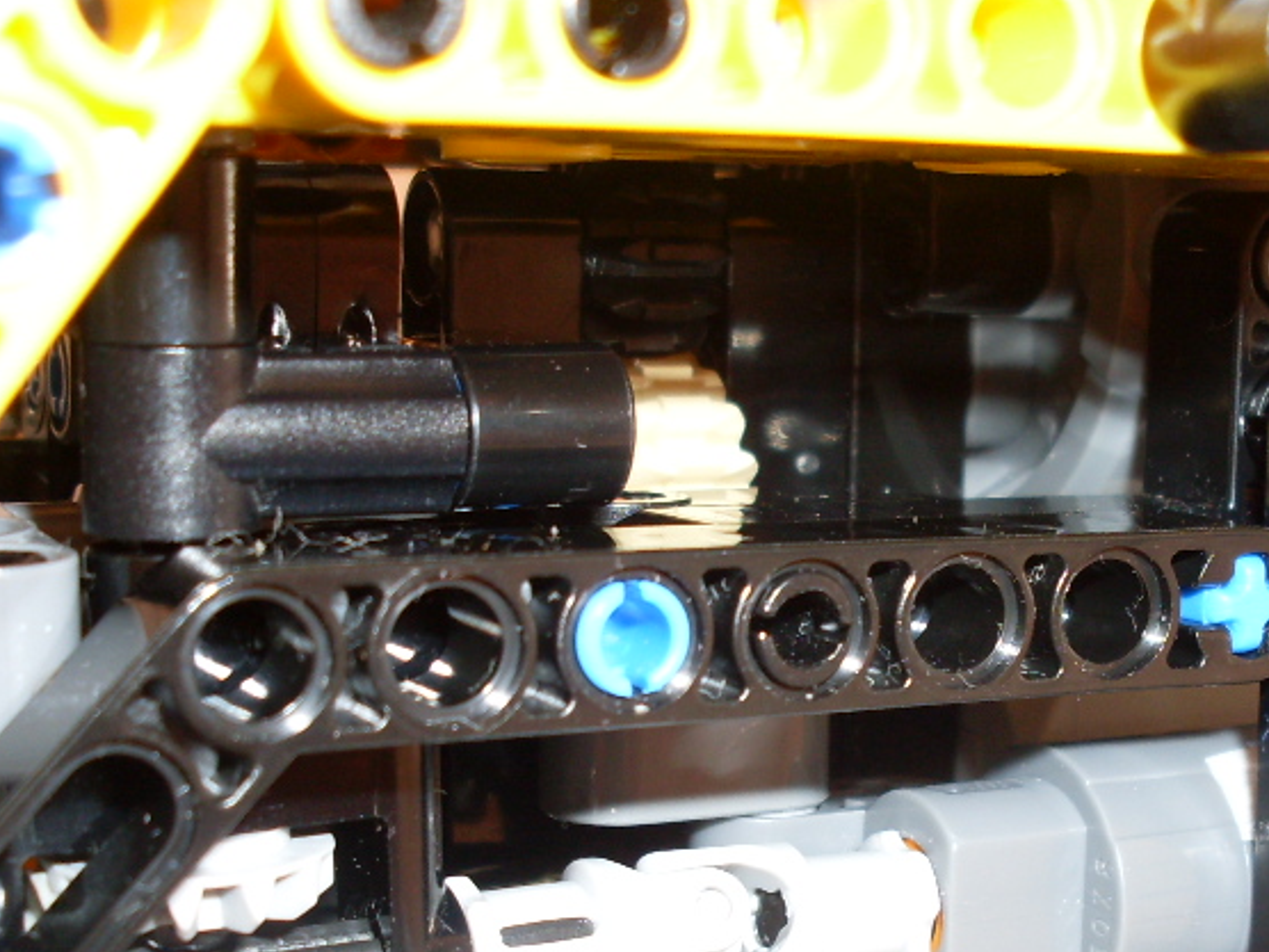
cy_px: 826
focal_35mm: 70
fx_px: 2566
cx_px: 858
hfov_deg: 27.6
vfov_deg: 20.6
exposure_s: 1/45
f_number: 2.8
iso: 100
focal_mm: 6.3
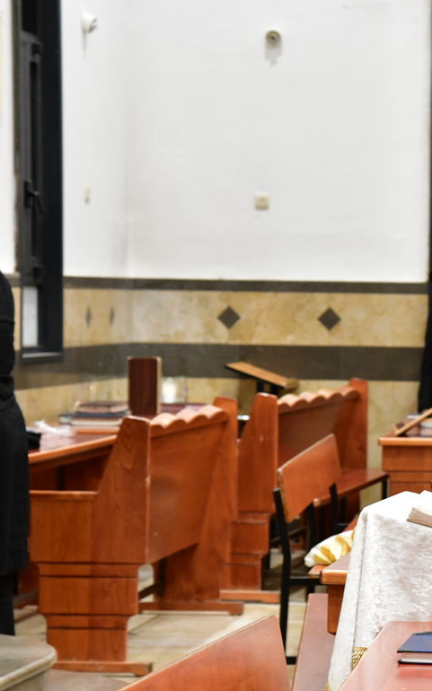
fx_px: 2864
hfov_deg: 8.6
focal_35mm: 152
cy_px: 393
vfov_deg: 13.8
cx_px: 459
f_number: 5.6
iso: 3200
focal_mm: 82
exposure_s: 1/100
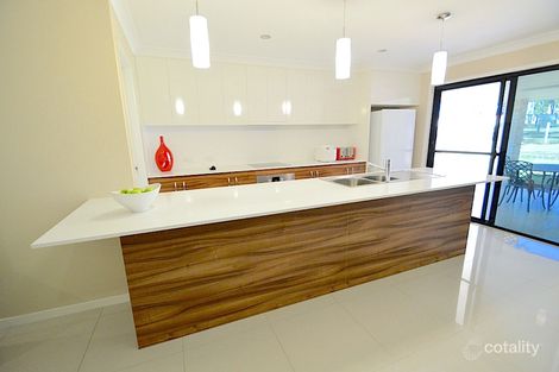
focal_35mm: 15
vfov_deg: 77.3
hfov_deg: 100.4
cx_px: 280
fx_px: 233
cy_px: 186
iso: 900
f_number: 3.5
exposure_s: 1/60
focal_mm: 10
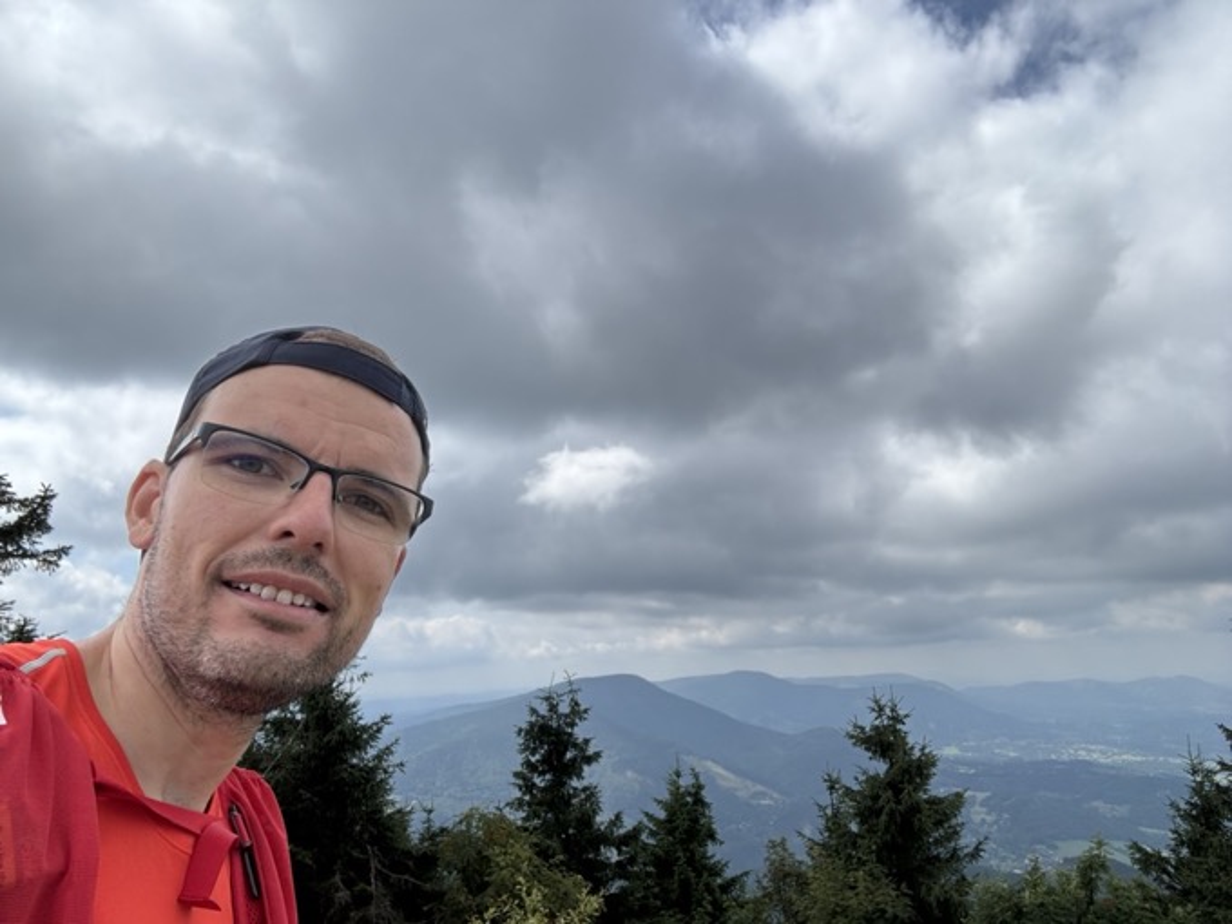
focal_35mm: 23
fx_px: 819
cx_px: 616
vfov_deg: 58.9
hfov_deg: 73.9
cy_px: 462
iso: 25
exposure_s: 1/1383
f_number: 1.9
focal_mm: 2.69
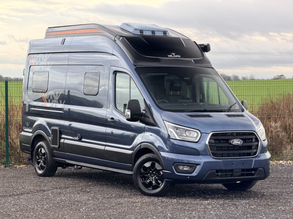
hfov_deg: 19.6
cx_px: 146
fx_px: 846
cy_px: 110
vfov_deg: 14.8
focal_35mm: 100
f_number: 2.8
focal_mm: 16.89
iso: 80
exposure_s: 1/121
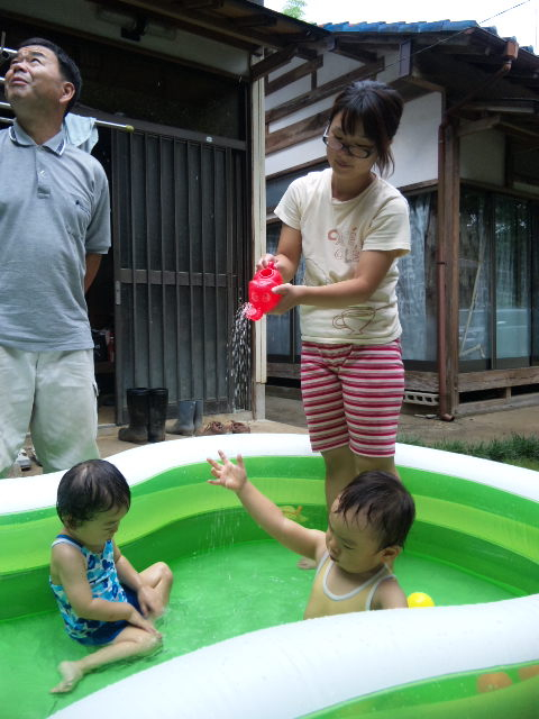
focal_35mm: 29
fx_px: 602
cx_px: 270
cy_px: 360
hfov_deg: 48.2
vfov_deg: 61.7
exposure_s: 1/167
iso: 100
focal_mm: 4.82
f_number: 2.8
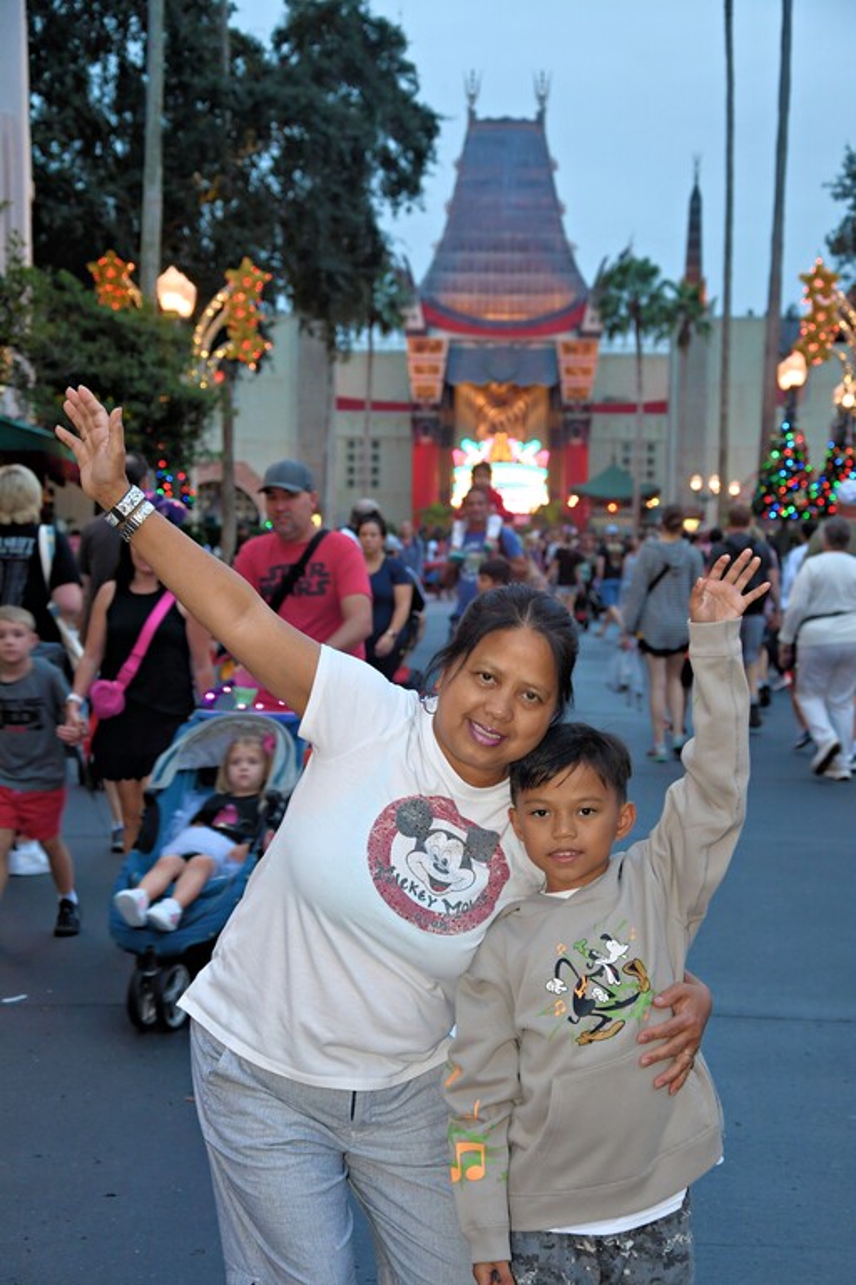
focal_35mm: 75
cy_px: 642
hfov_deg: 18.2
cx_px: 428
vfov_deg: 27.0
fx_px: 2675
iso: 1100
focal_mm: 50
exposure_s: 1/30
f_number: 5.6
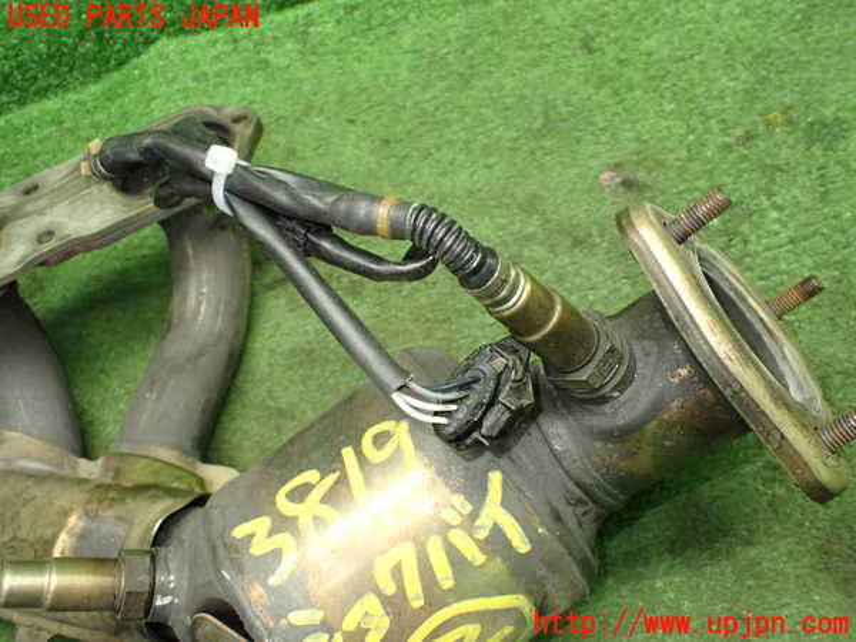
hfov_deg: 60.0
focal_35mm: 30
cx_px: 428
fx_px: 742
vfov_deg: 46.8
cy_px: 321
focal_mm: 5.4
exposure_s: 1/100
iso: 800
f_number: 2.3
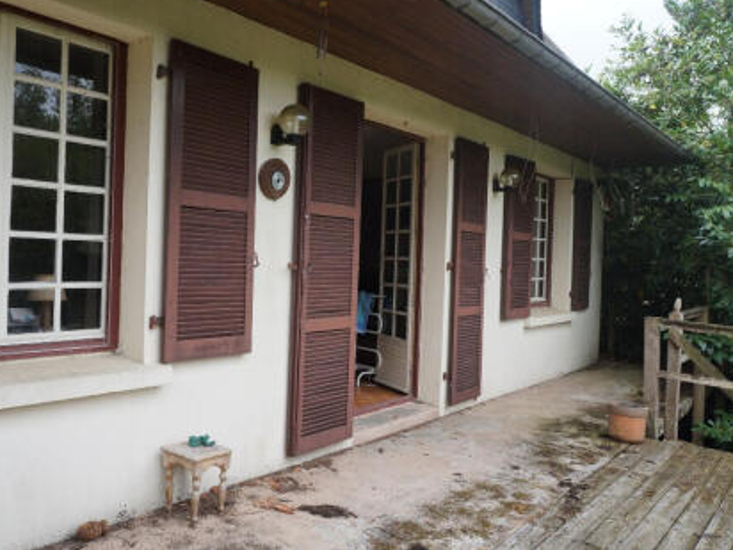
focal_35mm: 30
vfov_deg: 46.8
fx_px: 635
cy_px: 270
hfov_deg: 59.7
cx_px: 311
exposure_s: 1/100
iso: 100
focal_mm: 18
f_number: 6.3
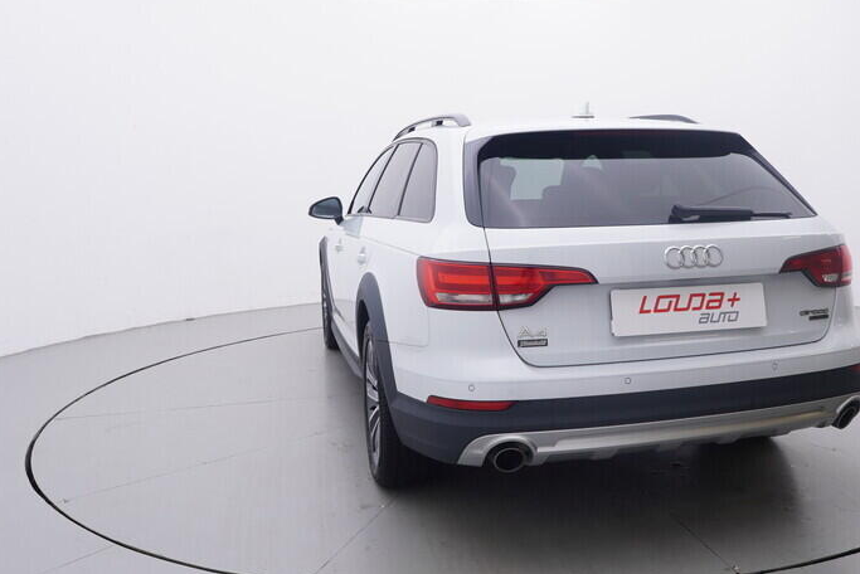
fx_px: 807
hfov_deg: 55.7
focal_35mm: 34
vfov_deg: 39.2
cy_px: 273
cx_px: 519
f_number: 5
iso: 200
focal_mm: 15
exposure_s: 1/80
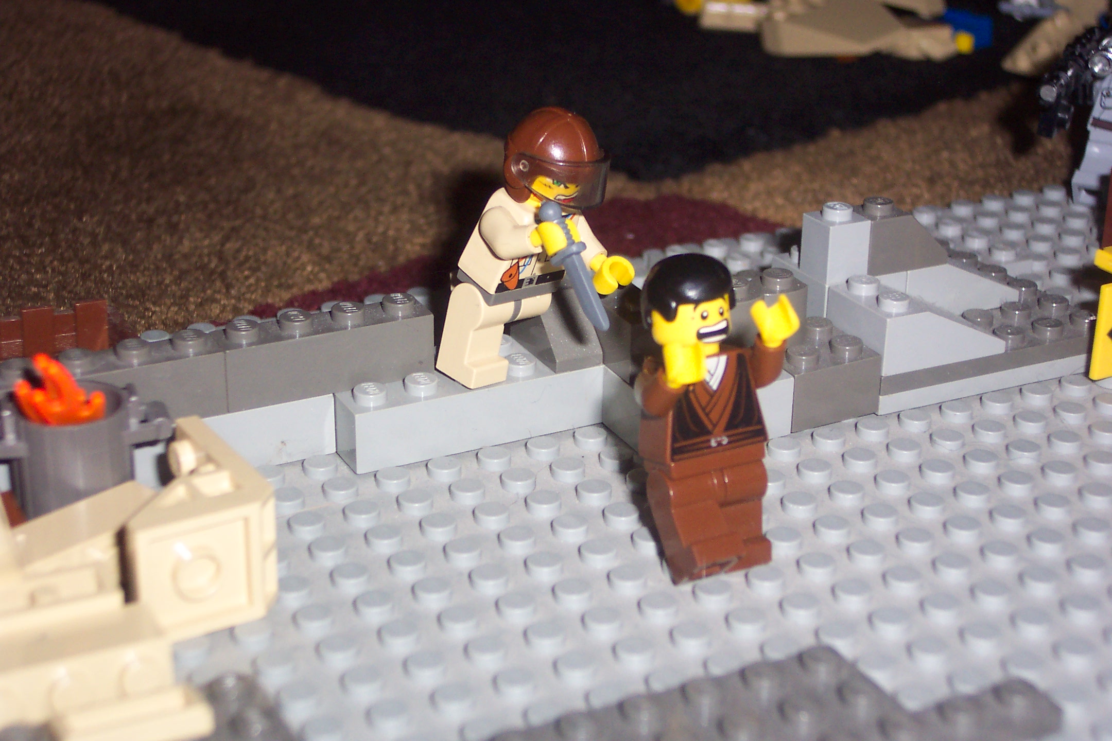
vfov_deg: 21.6
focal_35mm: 63
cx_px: 556
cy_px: 370
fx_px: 1946
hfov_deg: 31.9
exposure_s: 1/45
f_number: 3.4
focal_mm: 13.3
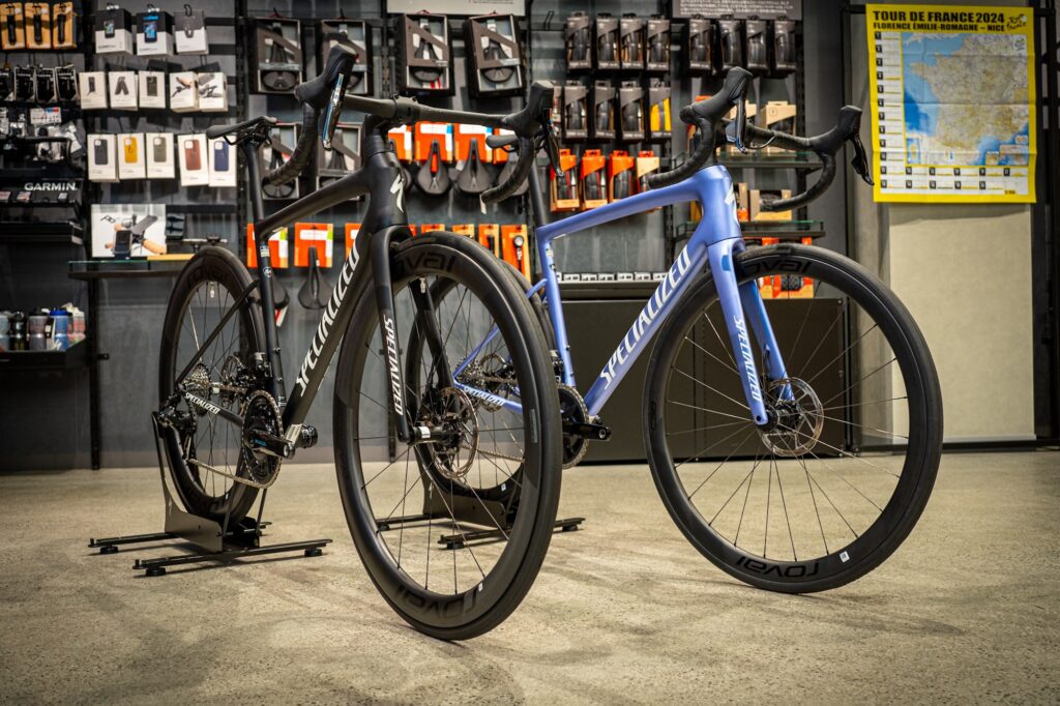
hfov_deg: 52.6
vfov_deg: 36.4
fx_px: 1073
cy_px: 353
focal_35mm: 36
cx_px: 530
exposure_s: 1/100
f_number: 3.2
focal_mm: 24.3
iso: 400
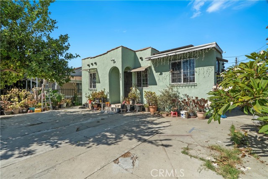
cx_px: 134
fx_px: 119
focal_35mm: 16
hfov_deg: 96.7
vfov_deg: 73.8
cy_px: 90
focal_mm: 16
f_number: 11
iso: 1250
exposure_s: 1/1000
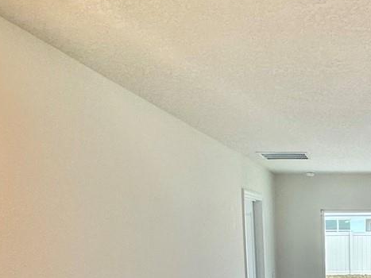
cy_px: 312
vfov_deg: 27.5
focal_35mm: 48
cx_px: 377
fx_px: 514
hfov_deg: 35.6
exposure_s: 1/120
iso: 80
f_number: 2.2
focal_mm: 2.22
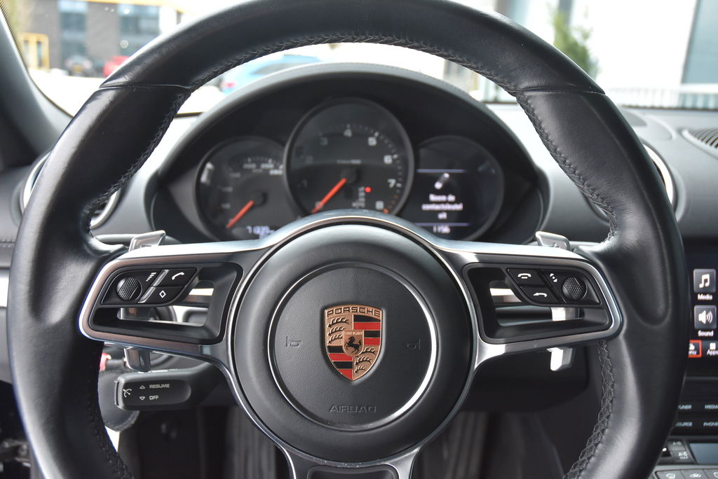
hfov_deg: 53.1
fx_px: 718
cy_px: 240
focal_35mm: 36
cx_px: 359
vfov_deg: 36.9
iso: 800
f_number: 5.6
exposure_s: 1/125
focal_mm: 24
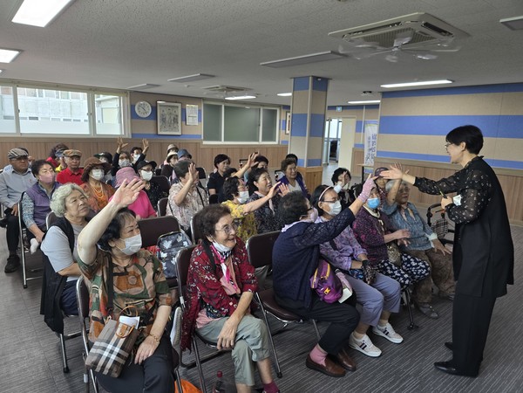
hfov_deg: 73.9
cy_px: 196
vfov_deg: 58.9
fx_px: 347
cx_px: 262
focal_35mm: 23
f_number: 1.7
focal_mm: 6.3
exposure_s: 1/120
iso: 125
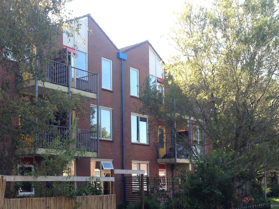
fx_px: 435
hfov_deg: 35.3
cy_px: 142
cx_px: 104
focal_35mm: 54
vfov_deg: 26.9
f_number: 2.4
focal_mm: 4.3
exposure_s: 1/197
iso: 50
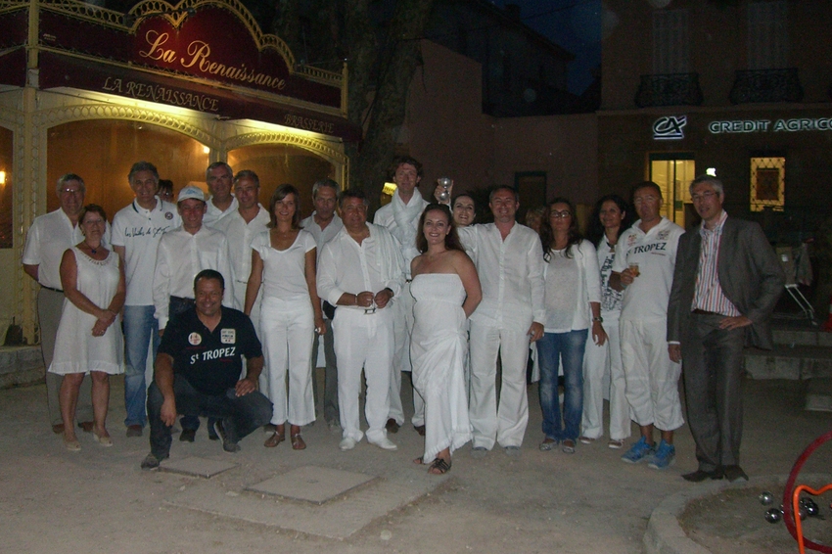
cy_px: 265
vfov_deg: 33.4
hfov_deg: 48.5
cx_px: 413
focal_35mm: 40
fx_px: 924
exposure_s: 1/60
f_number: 2.7
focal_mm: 6.2
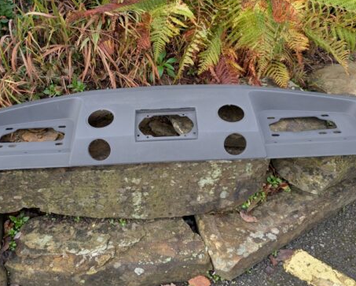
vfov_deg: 44.6
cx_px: 166
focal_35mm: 33
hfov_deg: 54.1
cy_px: 142
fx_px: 348
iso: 19
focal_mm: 6.9
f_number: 1.68
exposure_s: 1/79.2
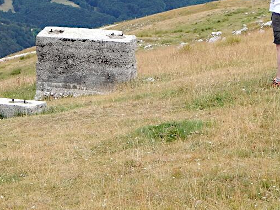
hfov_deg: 15.1
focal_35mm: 130
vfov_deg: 11.3
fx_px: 1052
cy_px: 12
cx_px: 95
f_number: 3.8
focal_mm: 9.7
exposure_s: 1/500
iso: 125
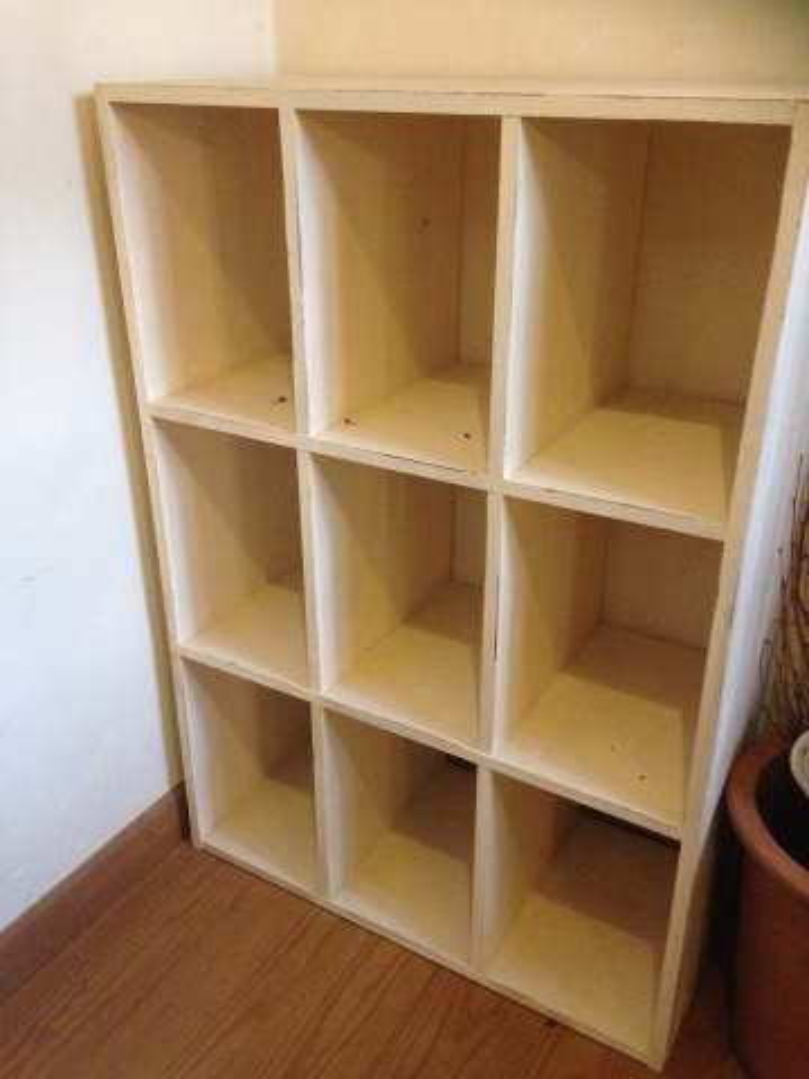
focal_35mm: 33
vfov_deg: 55.4
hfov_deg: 42.9
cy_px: 540
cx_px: 404
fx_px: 1028
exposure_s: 1/17
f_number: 2.4
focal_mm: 4.12
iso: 400
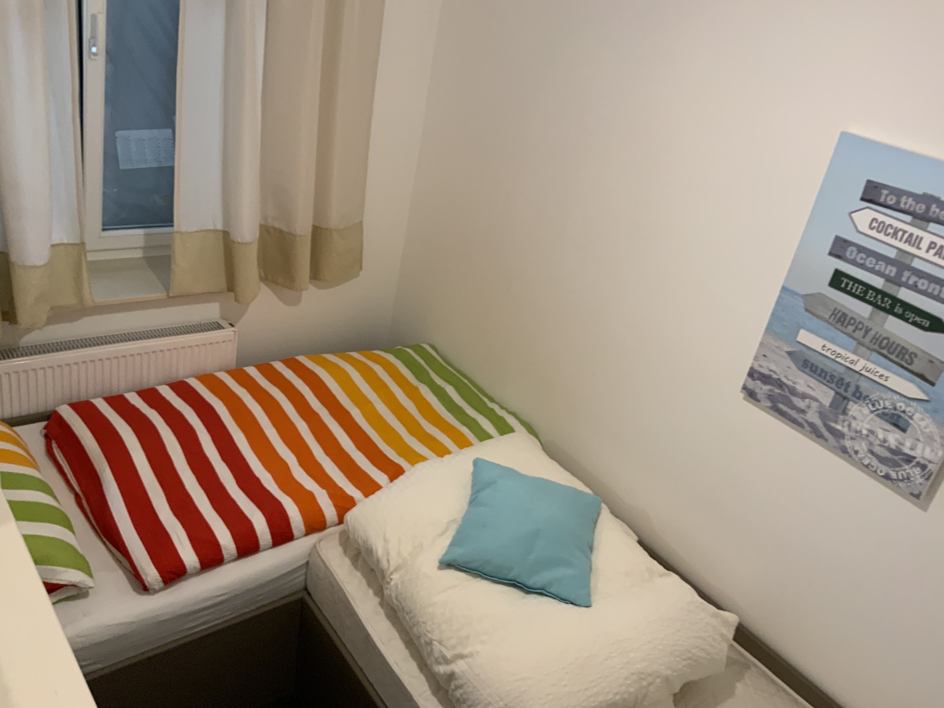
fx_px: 791
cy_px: 354
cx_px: 472
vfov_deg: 48.2
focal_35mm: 29
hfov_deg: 61.7
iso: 80
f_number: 1.8
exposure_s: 1/50
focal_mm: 3
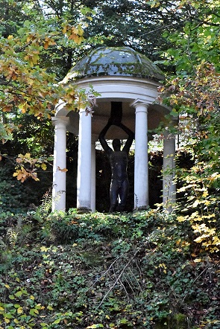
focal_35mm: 135
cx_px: 110
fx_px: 1236
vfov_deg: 15.2
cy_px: 164
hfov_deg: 10.2
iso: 12800
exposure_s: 1/1000
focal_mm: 90
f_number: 11
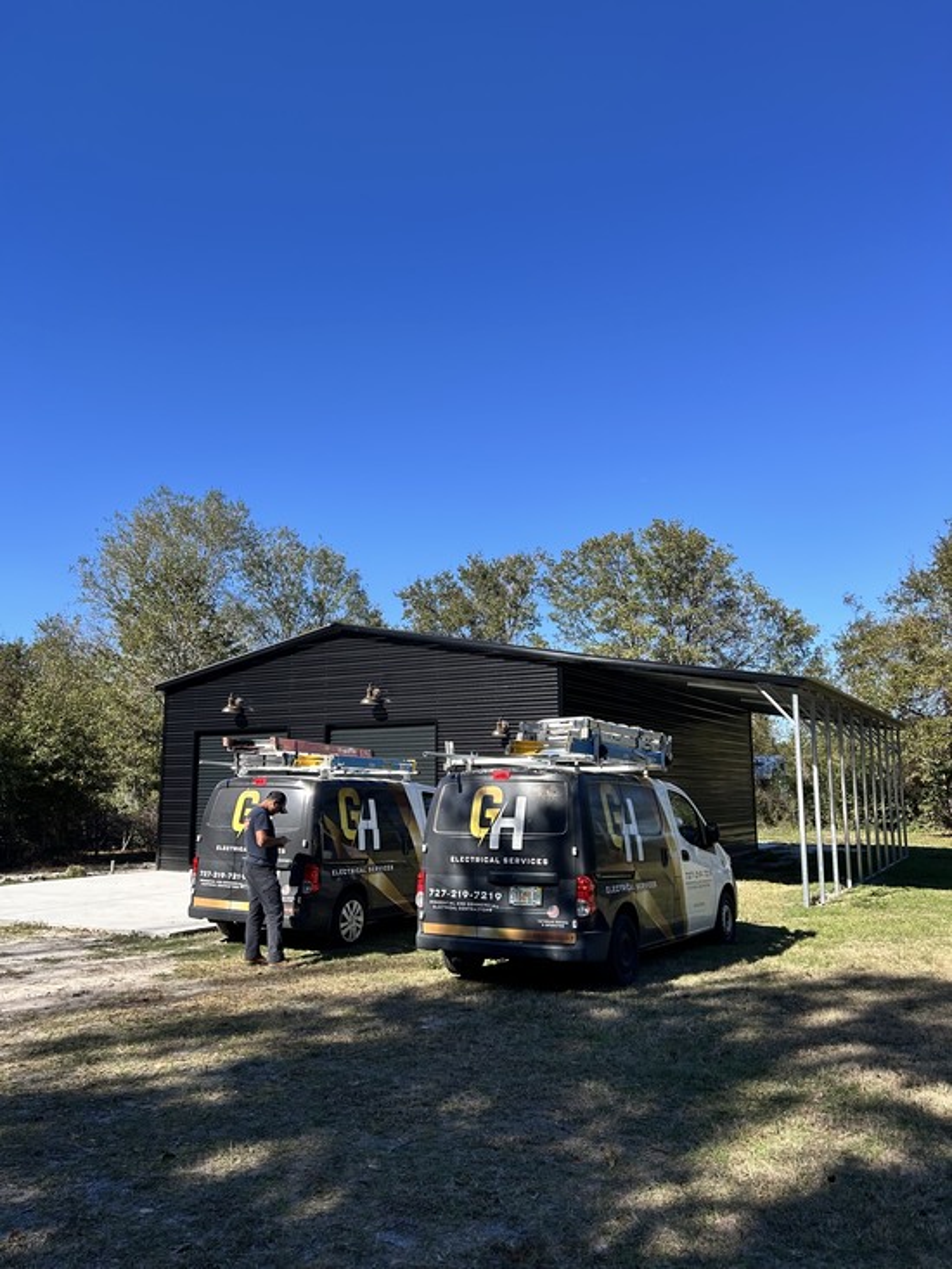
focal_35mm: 26
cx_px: 476
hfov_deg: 53.1
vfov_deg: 67.3
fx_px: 953
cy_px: 634
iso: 50
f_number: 1.5
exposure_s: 1/2404
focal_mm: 5.7
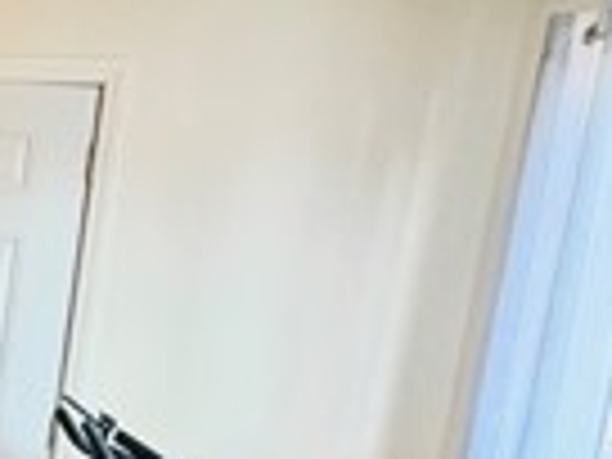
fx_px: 1167
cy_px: 486
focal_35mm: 66
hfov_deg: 21.9
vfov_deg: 21.3
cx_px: -410
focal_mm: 2.22
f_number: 2.2
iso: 250
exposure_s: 1/60
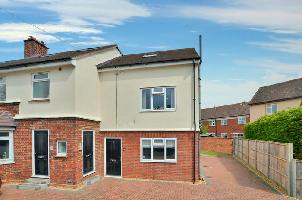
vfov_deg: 77.0
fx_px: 126
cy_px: 100
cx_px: 151
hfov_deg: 100.5
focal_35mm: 15
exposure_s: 1/1250
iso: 100
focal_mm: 10
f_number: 4.5
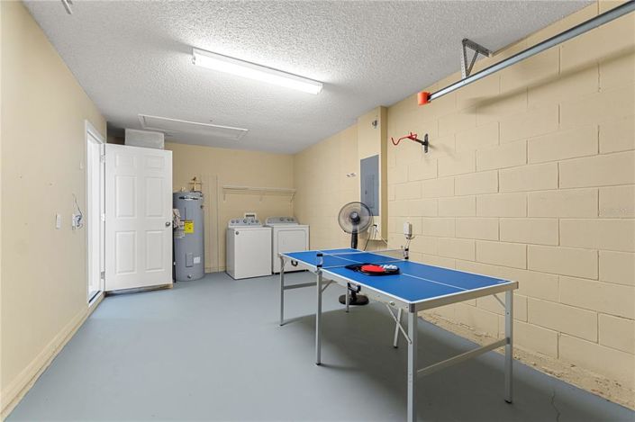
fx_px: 264
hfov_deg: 100.4
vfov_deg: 77.2
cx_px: 318
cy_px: 211
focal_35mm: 15
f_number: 4.5
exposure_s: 1/2.5
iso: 400
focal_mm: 10
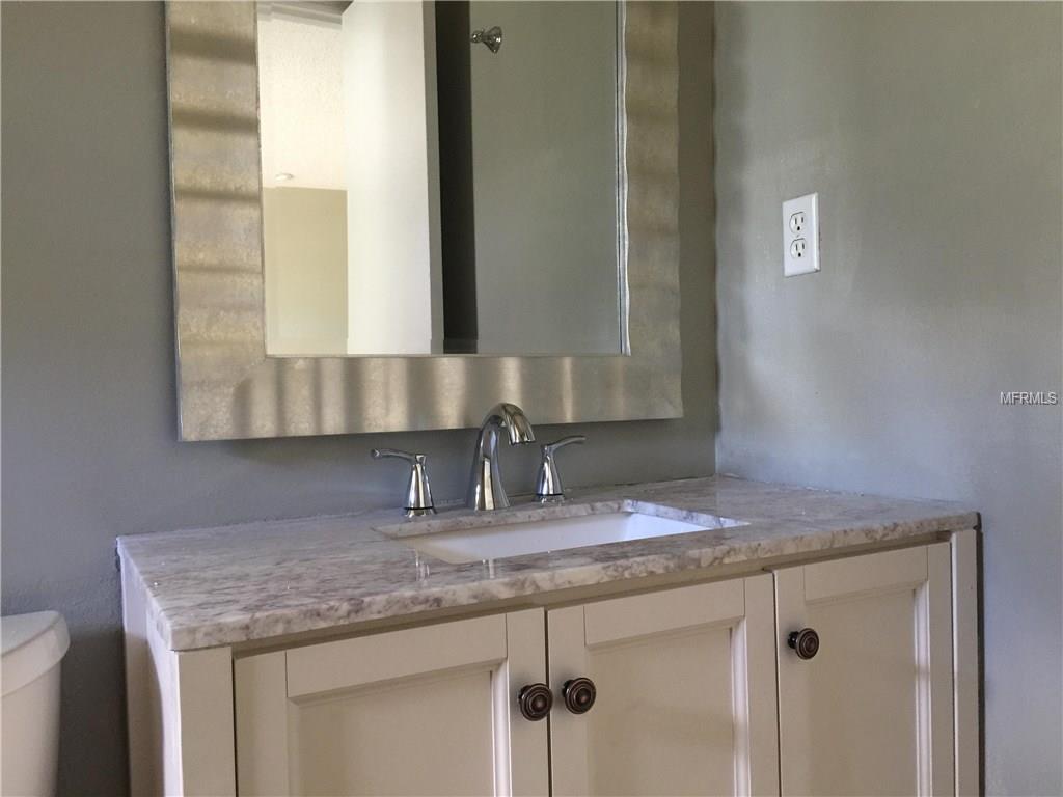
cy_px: 398
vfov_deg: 48.2
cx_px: 532
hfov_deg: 61.7
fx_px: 891
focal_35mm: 29
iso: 100
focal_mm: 4.15
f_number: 2.2
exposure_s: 1/10
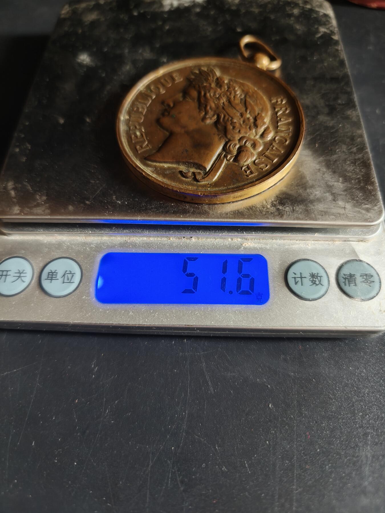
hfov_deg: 58.9
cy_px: 256
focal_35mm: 23
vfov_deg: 73.9
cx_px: 192
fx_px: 341
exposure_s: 1/50
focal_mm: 6.06
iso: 400
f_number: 1.6
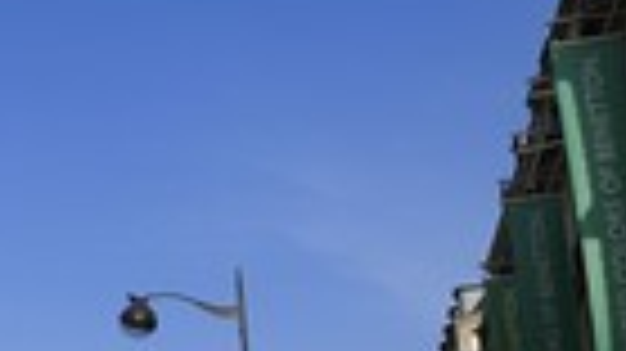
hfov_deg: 19.5
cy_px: 418
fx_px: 1626
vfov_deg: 12.1
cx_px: -257
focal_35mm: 98
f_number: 13
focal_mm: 31
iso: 200
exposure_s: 1/160
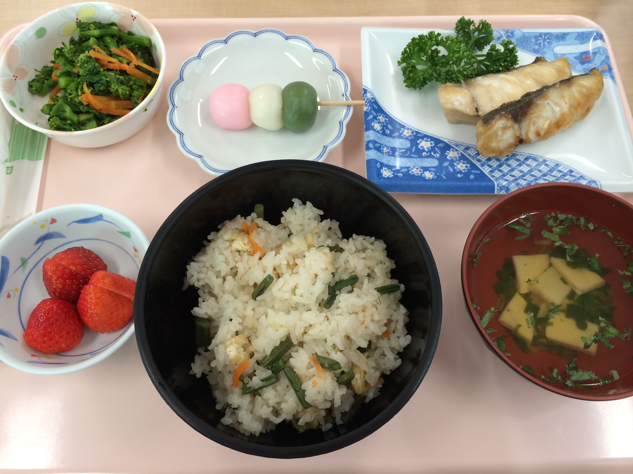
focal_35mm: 30
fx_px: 549
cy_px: 237
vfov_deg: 46.8
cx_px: 316
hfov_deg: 60.0
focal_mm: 4.12
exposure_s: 1/40
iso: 40
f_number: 2.2
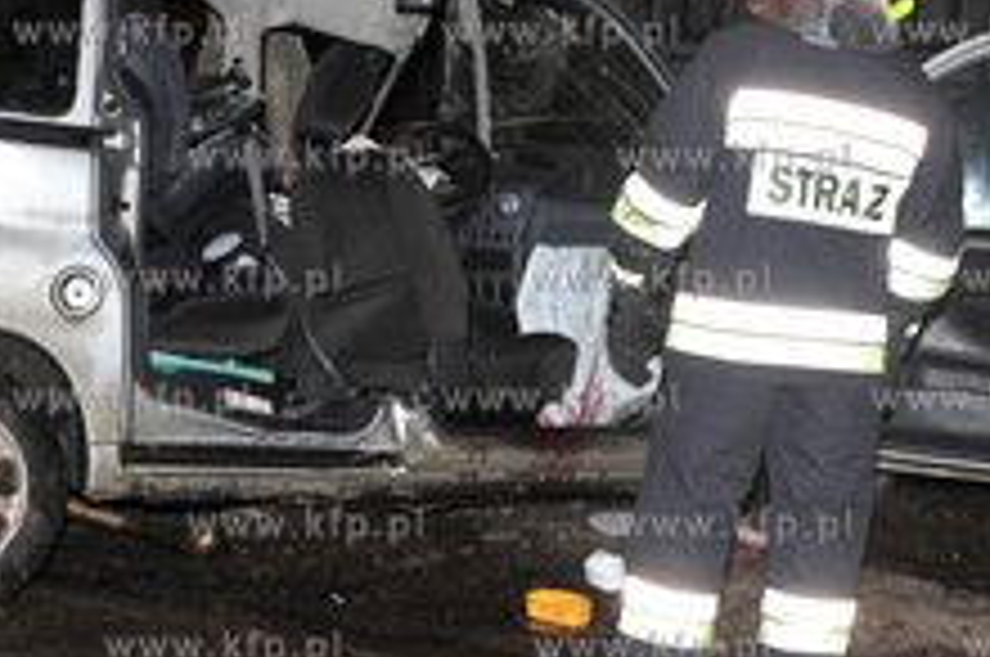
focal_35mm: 109
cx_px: 464
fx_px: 2993
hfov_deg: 18.8
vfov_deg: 12.5
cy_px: 216
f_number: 7.1
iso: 800
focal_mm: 60
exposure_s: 1/60
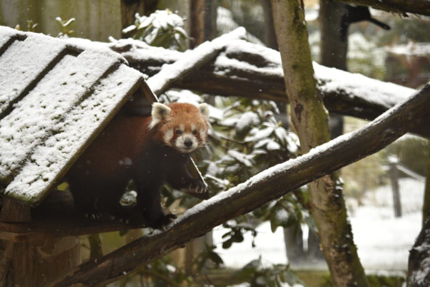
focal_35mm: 157
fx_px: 1875
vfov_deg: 8.7
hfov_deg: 13.1
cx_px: 215
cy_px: 144
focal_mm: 105
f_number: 4.8
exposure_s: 1/500
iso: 3200
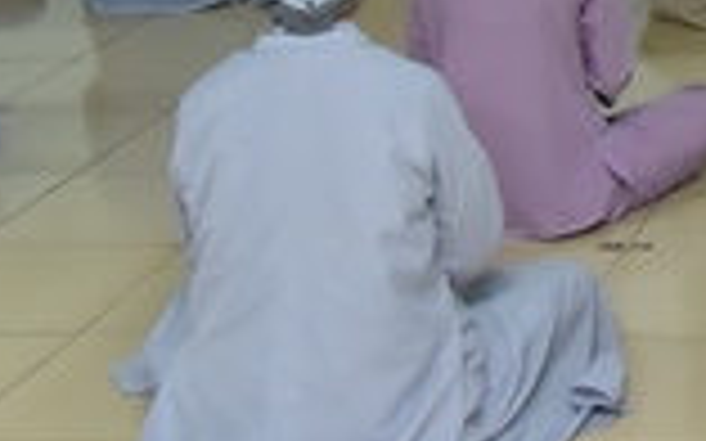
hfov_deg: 14.8
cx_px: 1174
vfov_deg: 9.6
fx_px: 2443
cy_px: -441
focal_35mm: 127
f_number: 4.5
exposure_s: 1/125
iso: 5000
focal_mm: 30
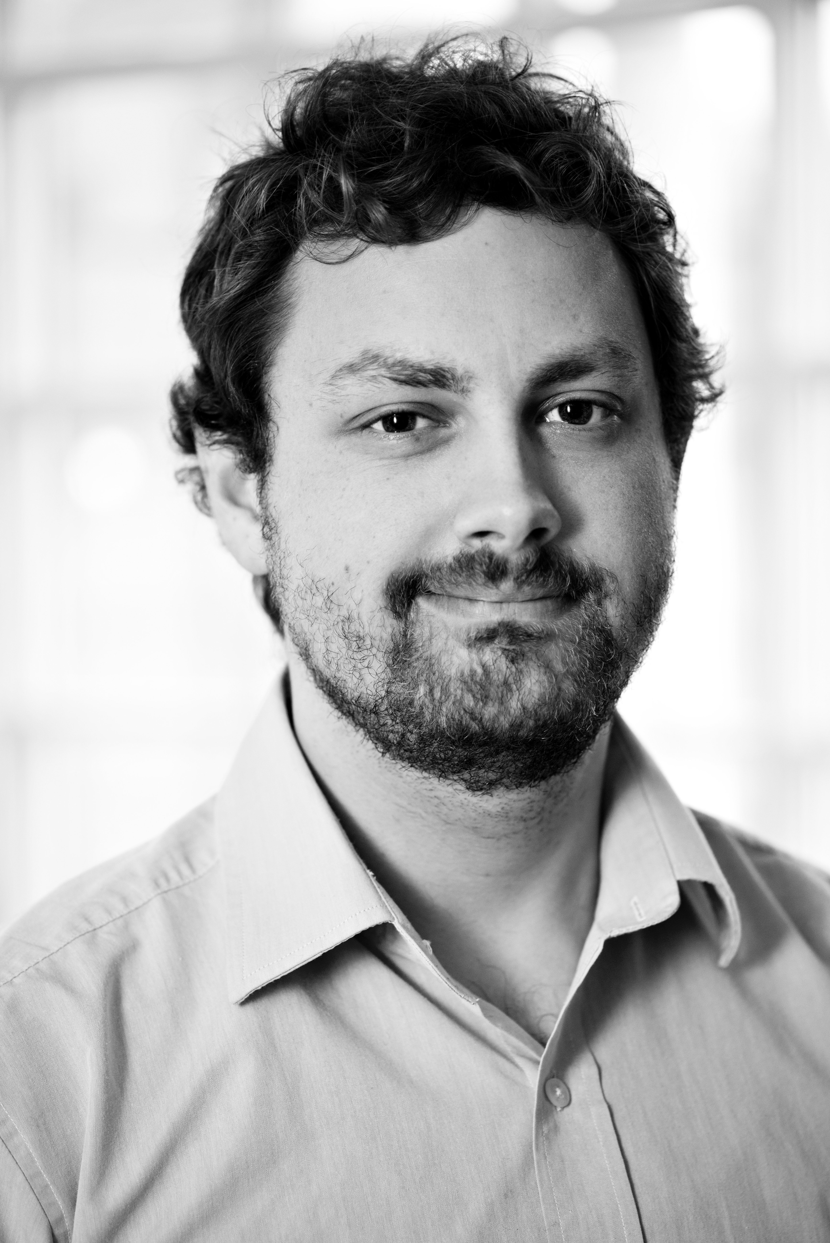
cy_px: 622
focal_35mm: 105
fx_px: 3628
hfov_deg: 13.1
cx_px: 415
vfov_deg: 19.5
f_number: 3.5
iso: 400
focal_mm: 105
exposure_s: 1/60
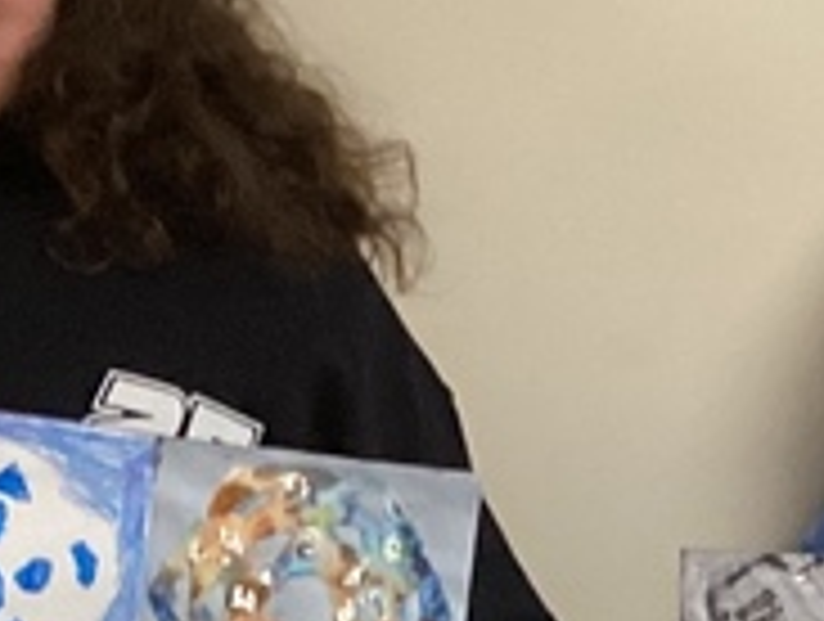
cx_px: 437
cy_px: 932
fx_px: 4126
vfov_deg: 8.4
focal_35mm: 173
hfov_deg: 11.4
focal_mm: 3.3
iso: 320
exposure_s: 1/40
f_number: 2.4
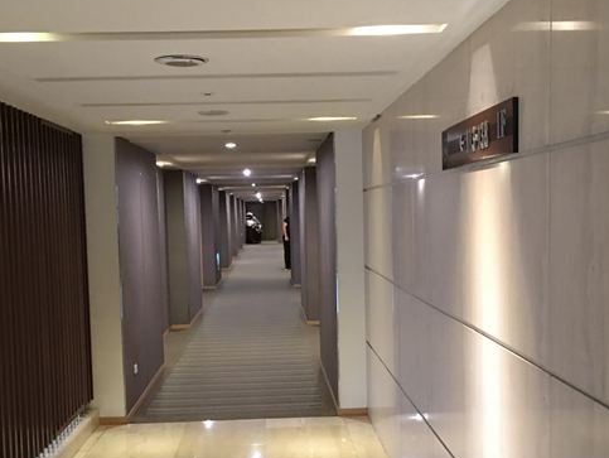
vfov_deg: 30.2
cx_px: 301
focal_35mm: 48
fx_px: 845
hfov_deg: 39.6
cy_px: 279
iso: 50
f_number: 2.2
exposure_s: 1/4
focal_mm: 4.15
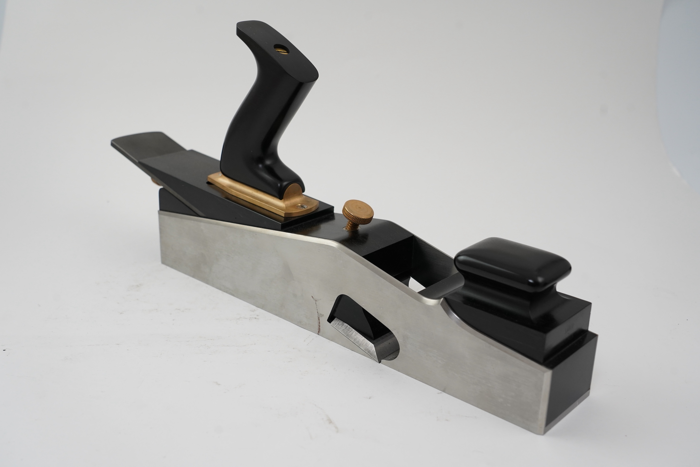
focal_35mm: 39
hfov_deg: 49.6
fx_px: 758
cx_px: 350
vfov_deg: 34.2
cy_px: 234
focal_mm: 39
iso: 1250
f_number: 7.1
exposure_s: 1/125
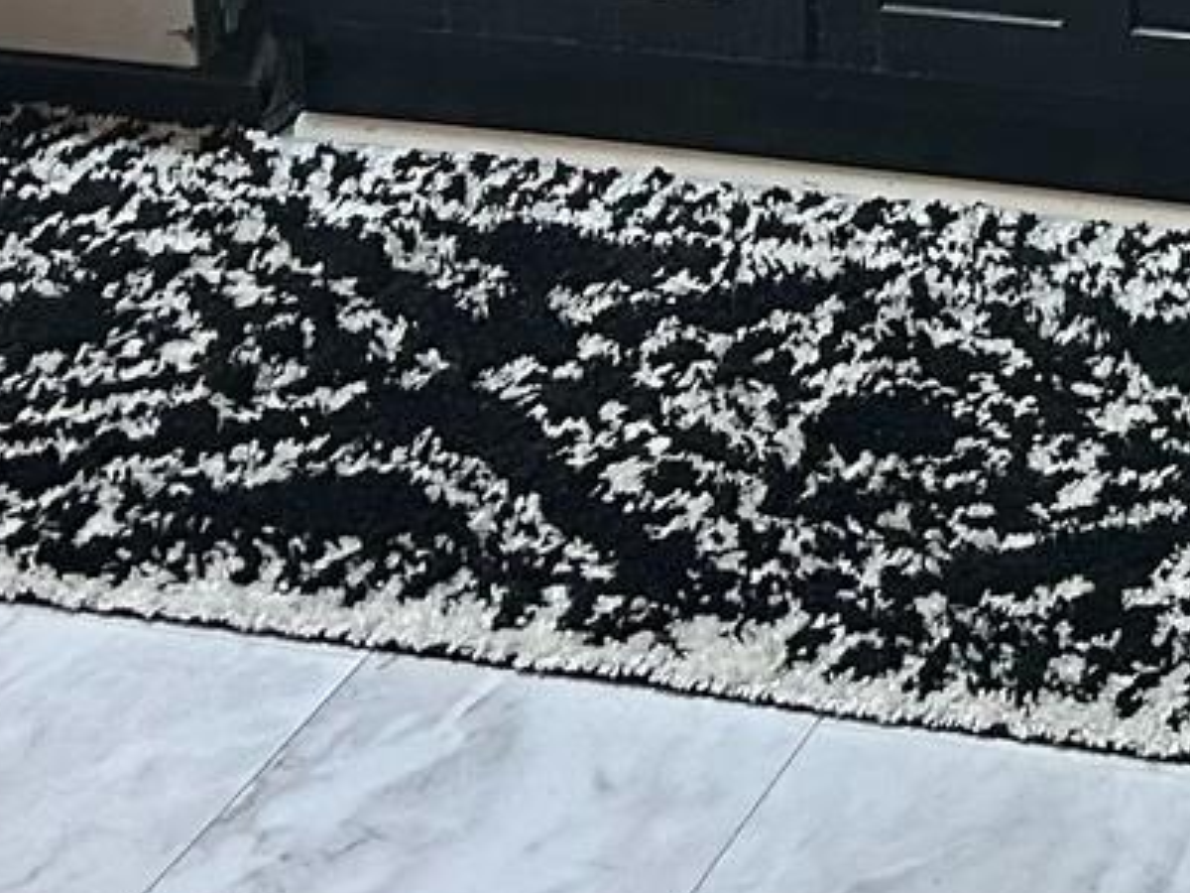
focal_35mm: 133
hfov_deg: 14.3
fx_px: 4572
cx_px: 1523
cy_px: -634
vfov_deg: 10.6
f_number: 1.5
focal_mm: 5.7
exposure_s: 1/60
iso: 160
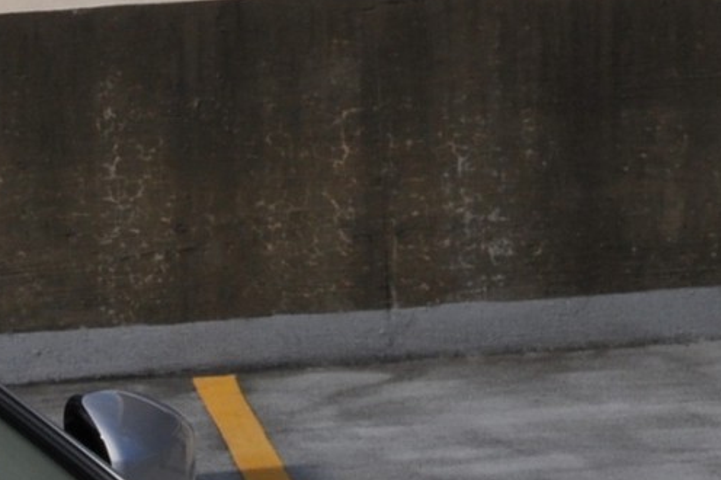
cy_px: 1029
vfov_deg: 5.1
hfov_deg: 7.6
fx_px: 5294
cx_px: -548
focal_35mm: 265
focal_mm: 35
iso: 200
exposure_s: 1/640
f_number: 13
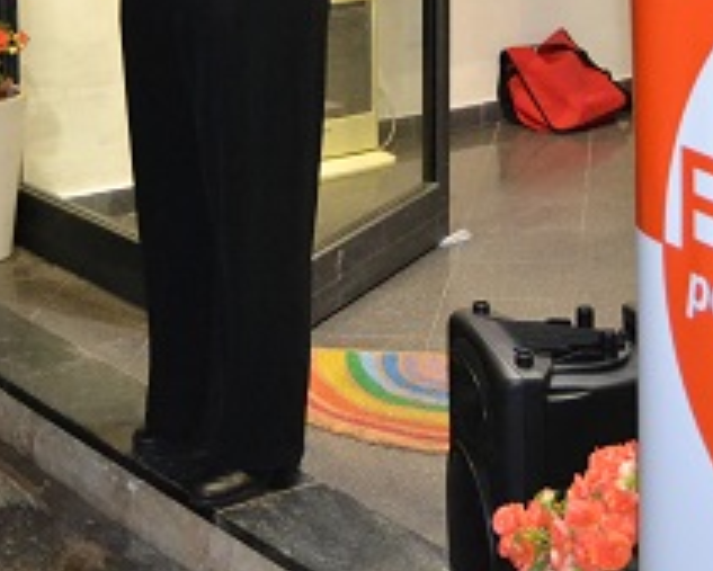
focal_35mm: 88
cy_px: -101
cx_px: 291
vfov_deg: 16.8
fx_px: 1858
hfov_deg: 21.7
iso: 3200
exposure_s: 1/60
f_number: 3.5
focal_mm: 22
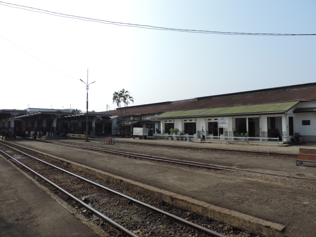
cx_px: 158
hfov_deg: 71.6
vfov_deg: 56.8
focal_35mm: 24
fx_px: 219
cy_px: 118
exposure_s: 1/1250
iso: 80
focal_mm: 4.3
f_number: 3
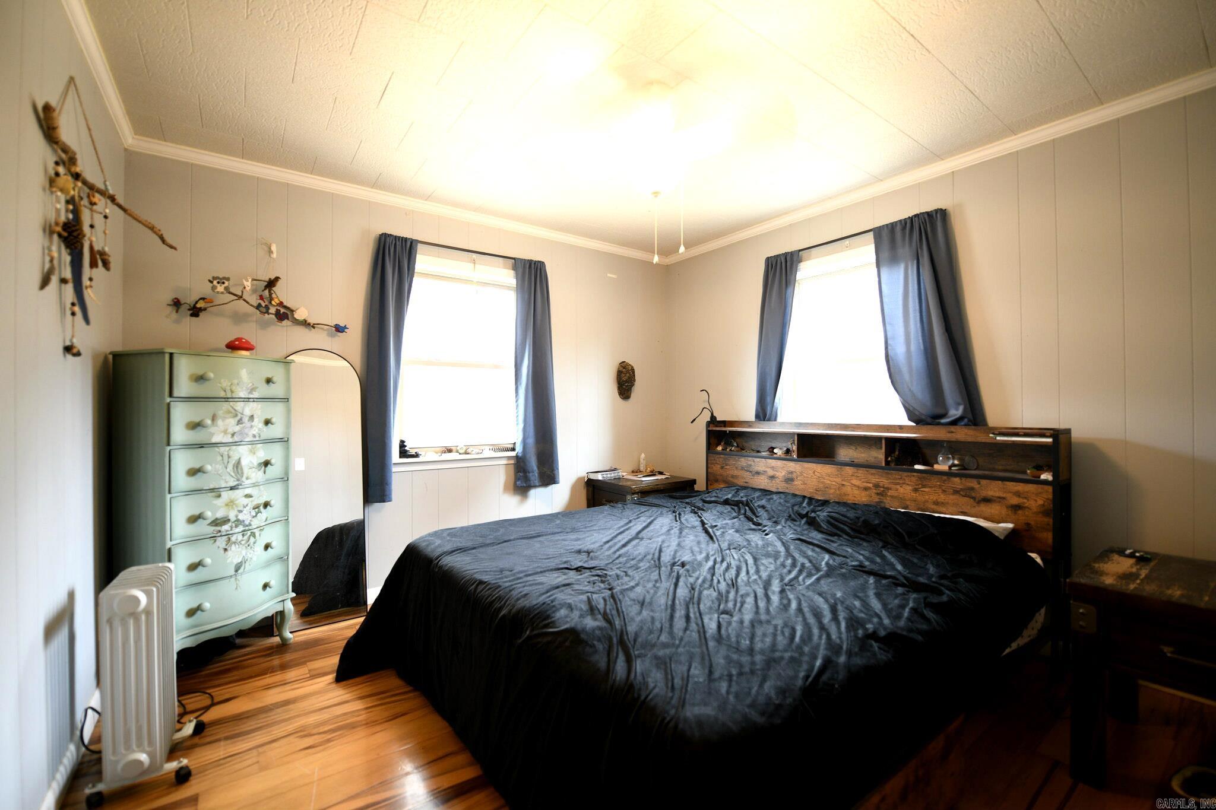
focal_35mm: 15
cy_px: 405
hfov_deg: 100.4
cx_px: 608
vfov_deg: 77.3
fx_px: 507
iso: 560
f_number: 2.8
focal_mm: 15
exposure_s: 1/15
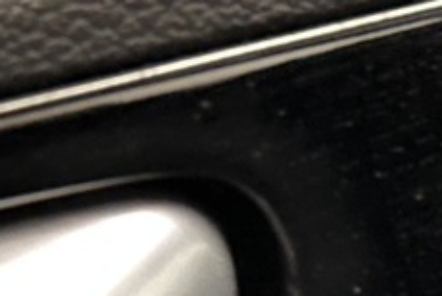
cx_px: 517
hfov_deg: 6.6
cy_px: 367
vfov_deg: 4.4
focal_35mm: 312
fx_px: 3835
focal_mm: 6.86
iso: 800
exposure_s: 1/9
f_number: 1.78
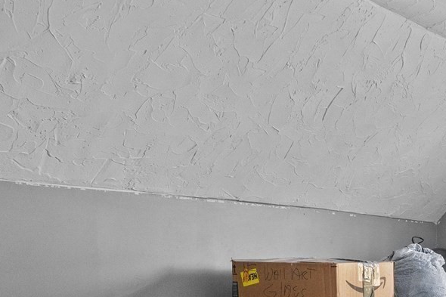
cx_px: 491
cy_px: 258
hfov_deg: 30.4
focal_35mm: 59
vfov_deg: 22.5
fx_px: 731
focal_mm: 17
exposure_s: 1/15
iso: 1250
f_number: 6.3
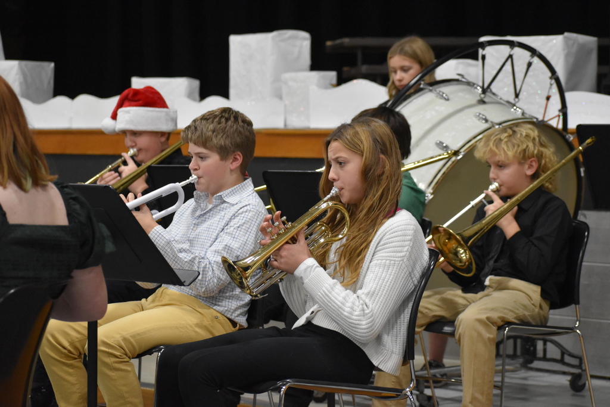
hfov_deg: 16.1
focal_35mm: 128
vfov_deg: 10.8
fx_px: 2161
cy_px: 204
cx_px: 305
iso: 3200
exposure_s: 1/200
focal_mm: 85
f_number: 4.8
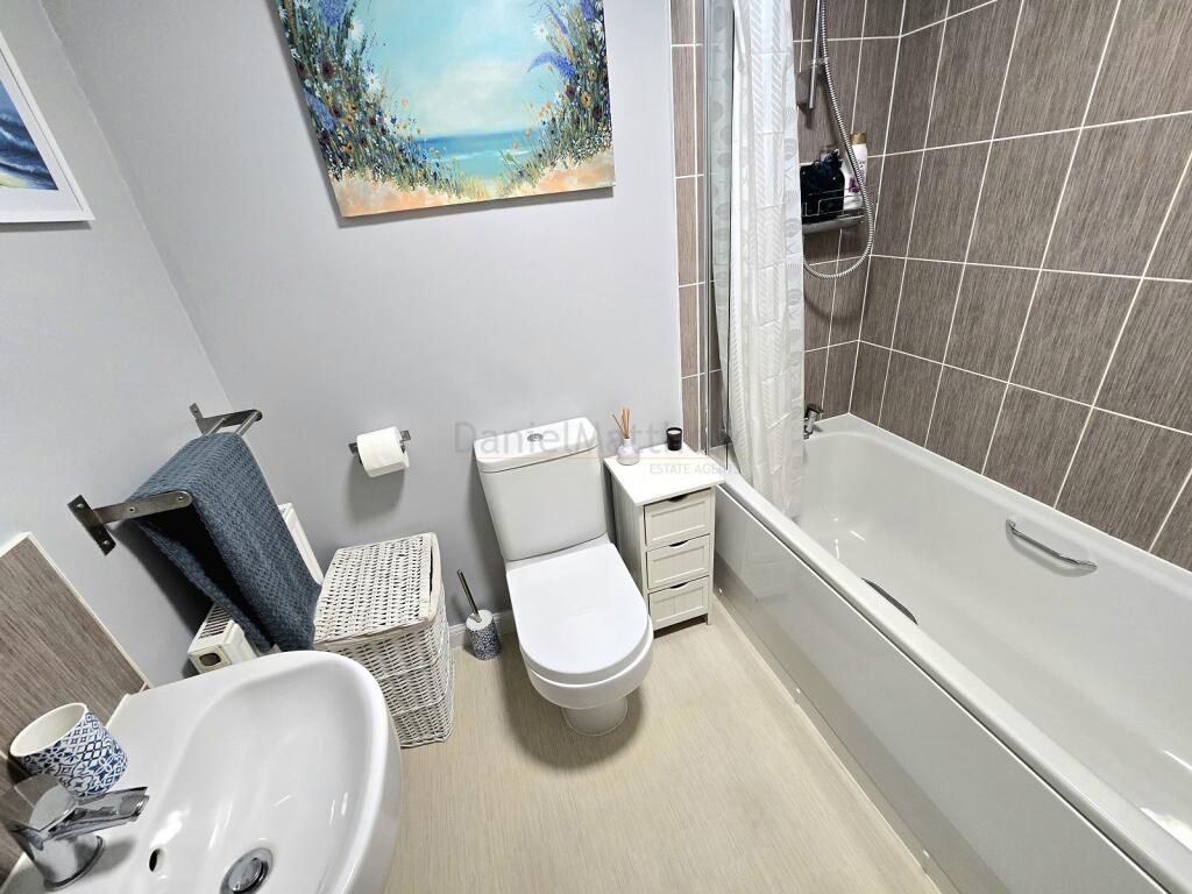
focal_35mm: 13
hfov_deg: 106.2
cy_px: 447
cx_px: 596
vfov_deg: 89.9
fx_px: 448
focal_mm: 2.2
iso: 320
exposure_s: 1/50.3
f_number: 2.2
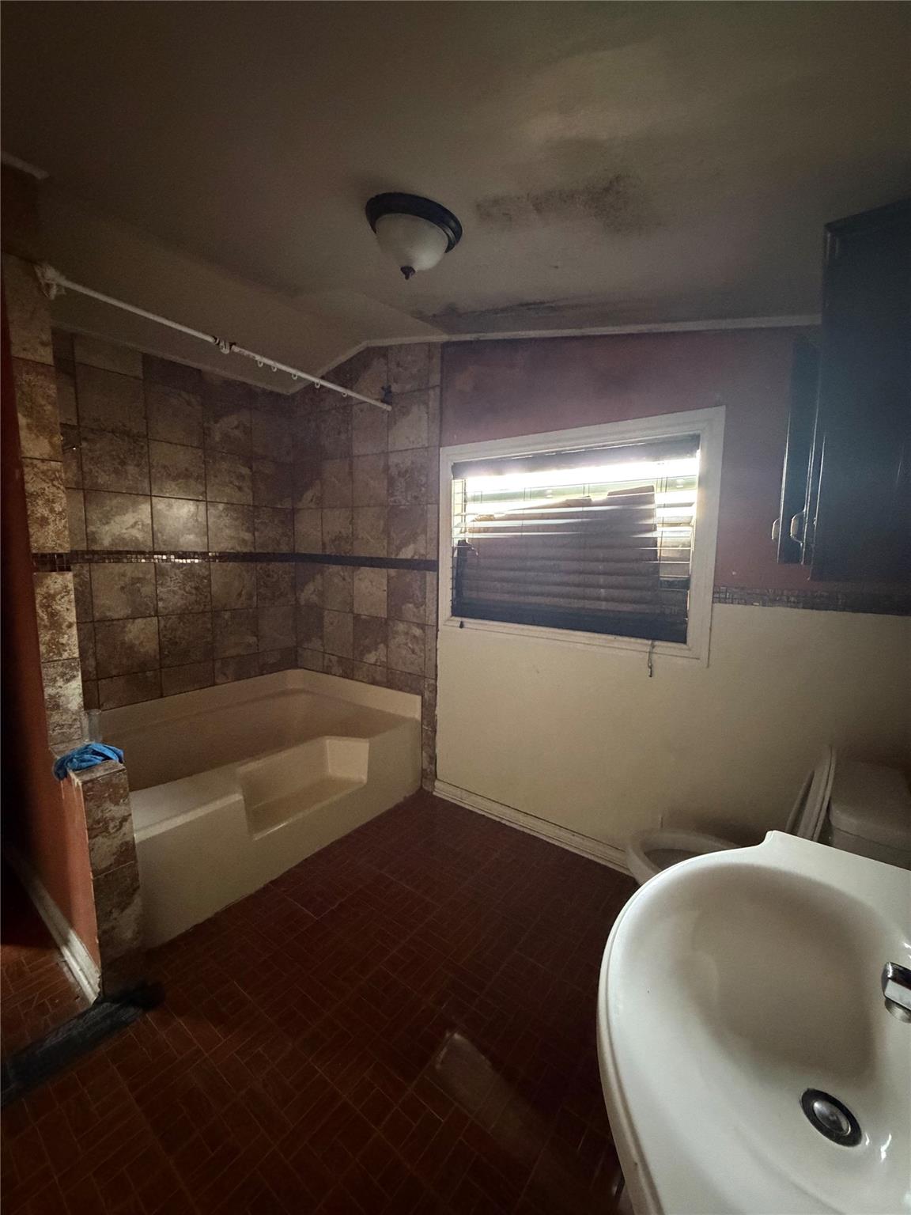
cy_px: 608
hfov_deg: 85.7
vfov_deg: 102.1
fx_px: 491
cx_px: 456
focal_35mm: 14
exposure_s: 1/35
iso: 1600
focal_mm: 2.22
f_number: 2.2
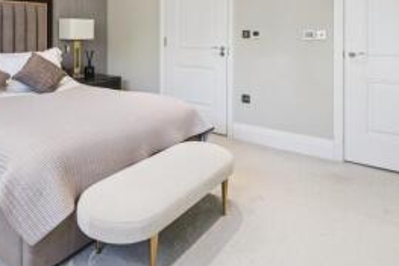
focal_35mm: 29
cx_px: 147
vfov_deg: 41.8
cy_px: 34
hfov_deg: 62.7
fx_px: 321
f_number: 5.6
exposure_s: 1/40
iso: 640
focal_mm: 16
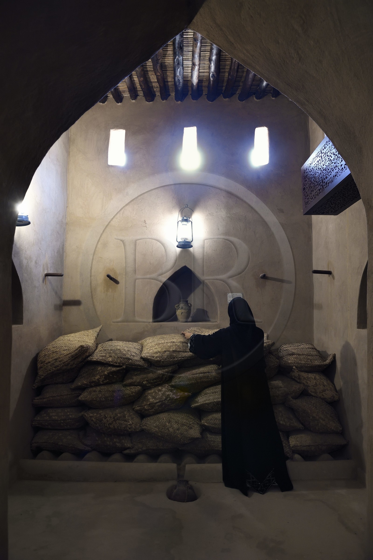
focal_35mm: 24
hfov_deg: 53.1
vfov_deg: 73.8
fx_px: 373
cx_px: 186
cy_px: 280
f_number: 5.6
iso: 1600
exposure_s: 1/10
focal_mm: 24
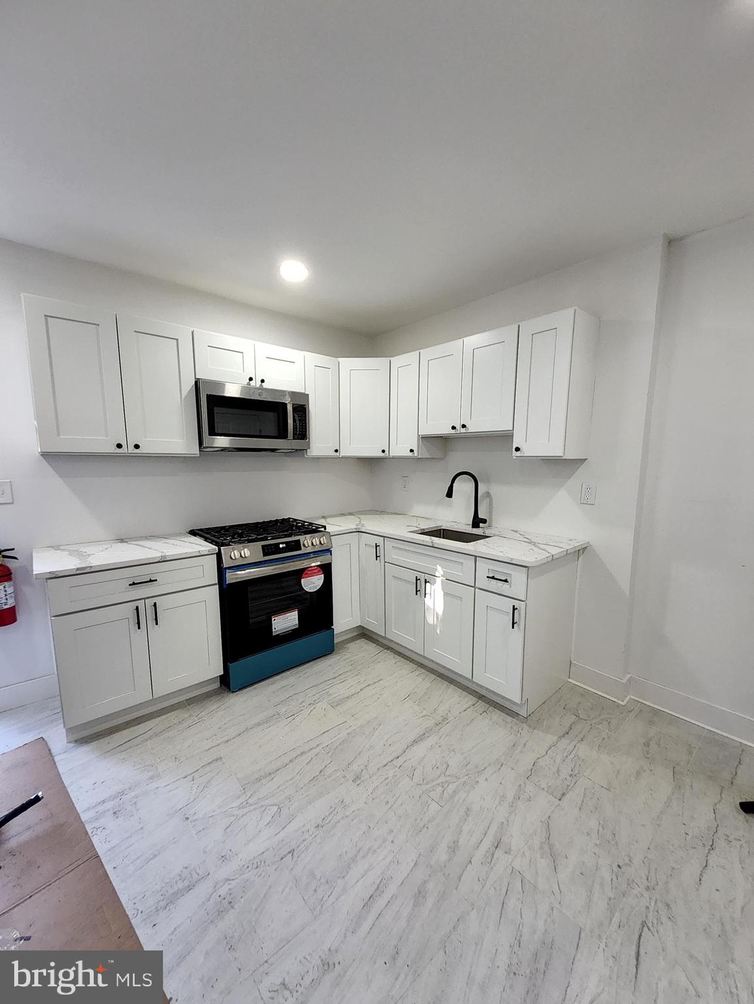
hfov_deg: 90.0
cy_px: 502
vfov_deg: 106.1
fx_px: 377
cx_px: 377
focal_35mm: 13
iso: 125
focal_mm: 1.13
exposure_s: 1/60
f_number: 2.2
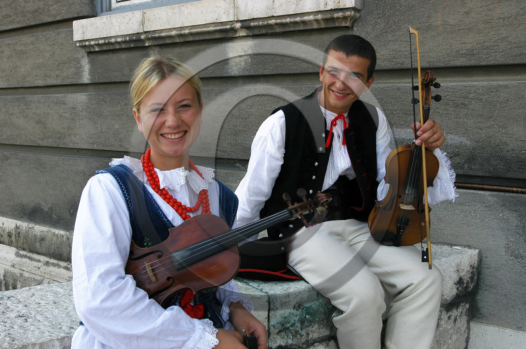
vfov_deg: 39.9
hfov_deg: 57.3
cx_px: 263
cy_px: 174
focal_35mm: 33
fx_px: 482
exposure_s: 1/160
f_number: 7.1
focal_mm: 22
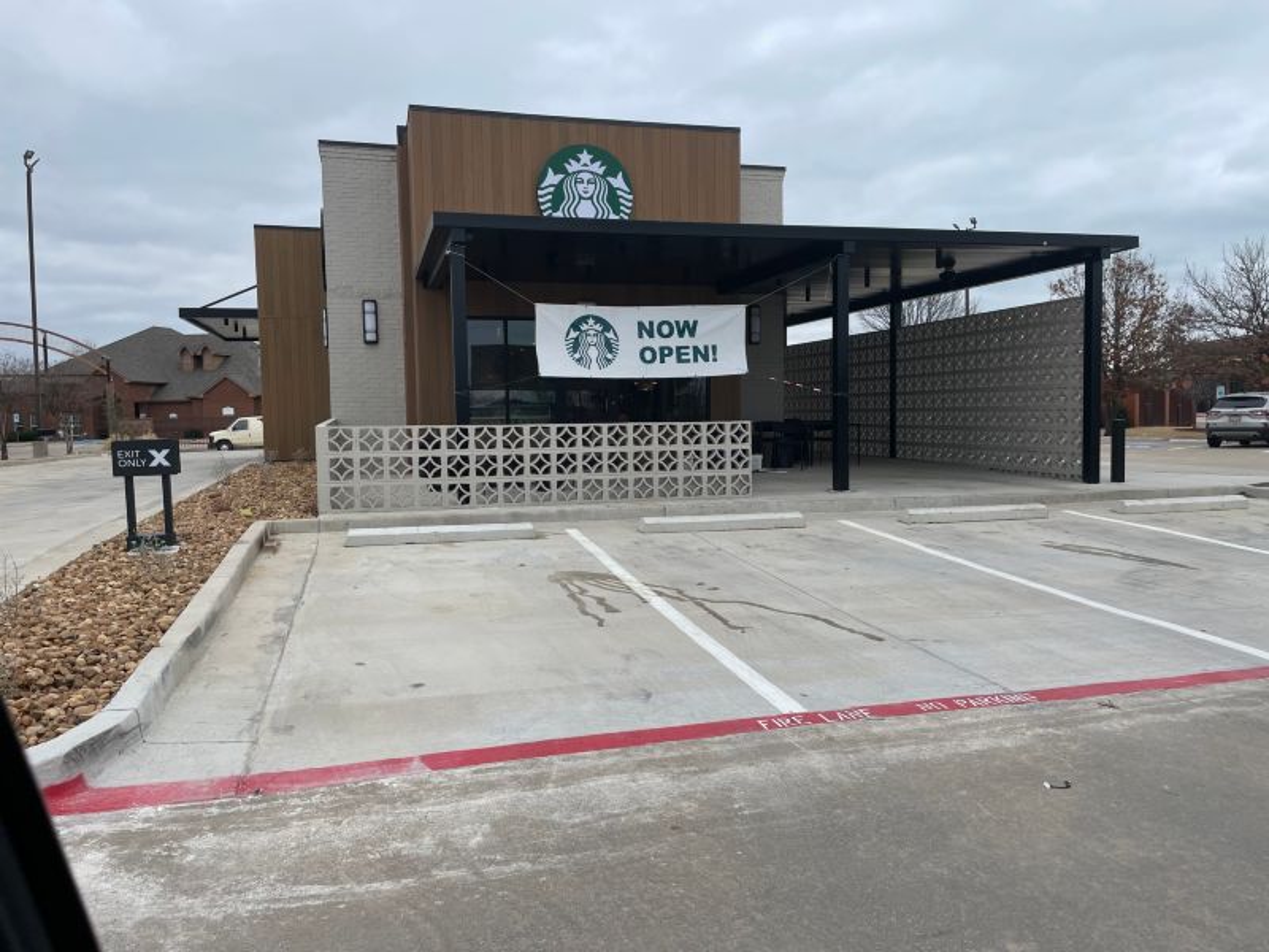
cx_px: 634
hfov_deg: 67.3
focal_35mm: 26
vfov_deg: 53.1
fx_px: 953
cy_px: 476
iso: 32
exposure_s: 1/2212
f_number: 1.6
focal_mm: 4.2
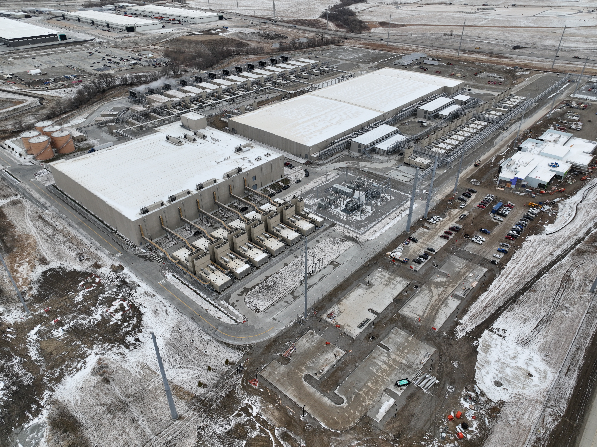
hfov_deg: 71.6
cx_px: 298
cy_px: 224
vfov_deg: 56.8
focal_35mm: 24
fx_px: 414
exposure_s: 1/1000
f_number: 2.8
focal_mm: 12.29
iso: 100
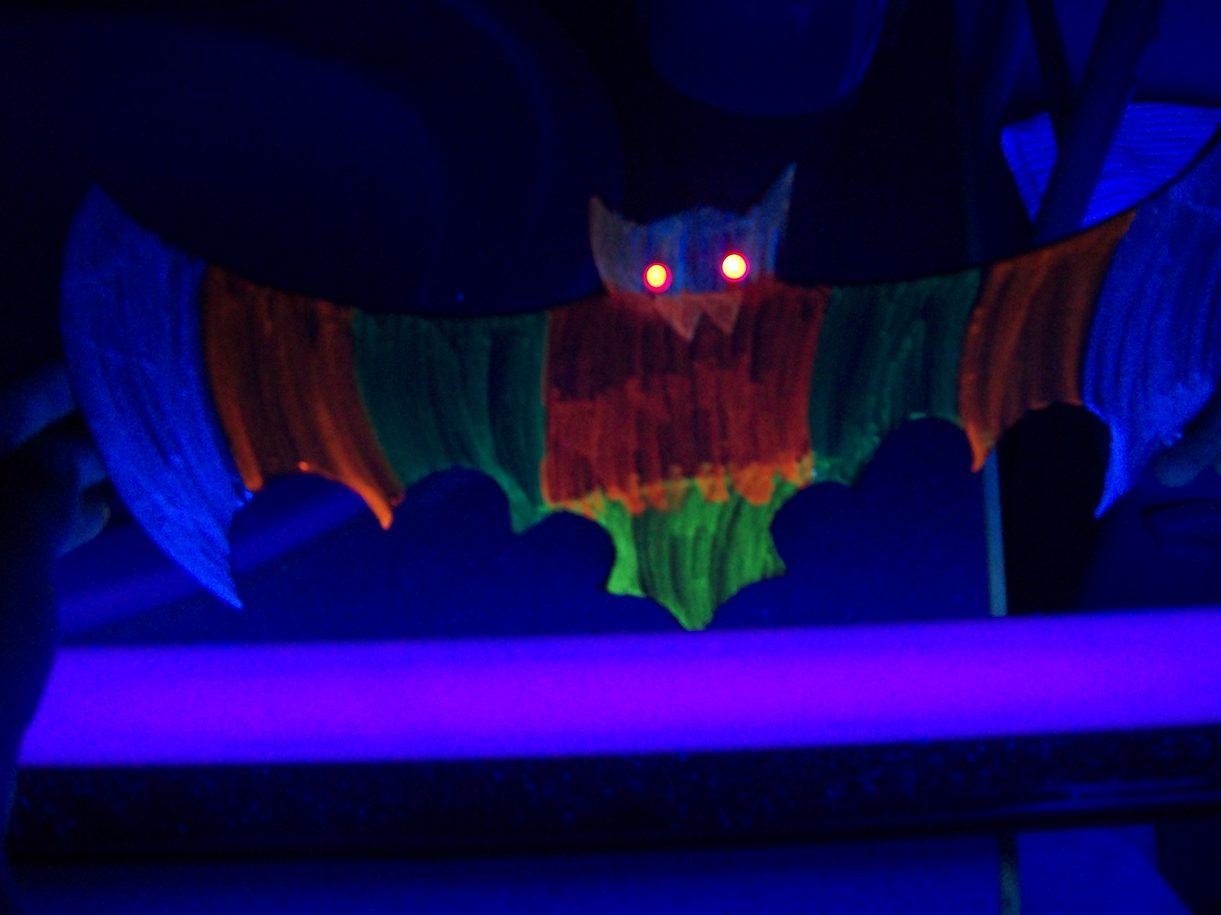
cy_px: 458
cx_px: 610
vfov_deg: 44.2
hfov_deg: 56.8
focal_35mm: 32
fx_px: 1129
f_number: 2.9
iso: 220
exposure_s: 1/8
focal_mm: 5.7
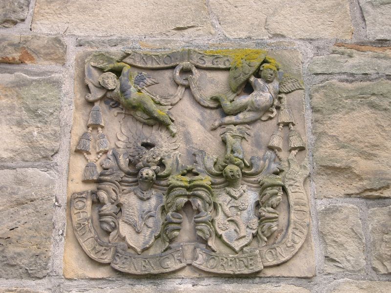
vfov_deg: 20.2
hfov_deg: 26.7
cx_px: 196
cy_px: 146
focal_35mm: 73
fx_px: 825
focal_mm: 15.12
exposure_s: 1/107
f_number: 2.8
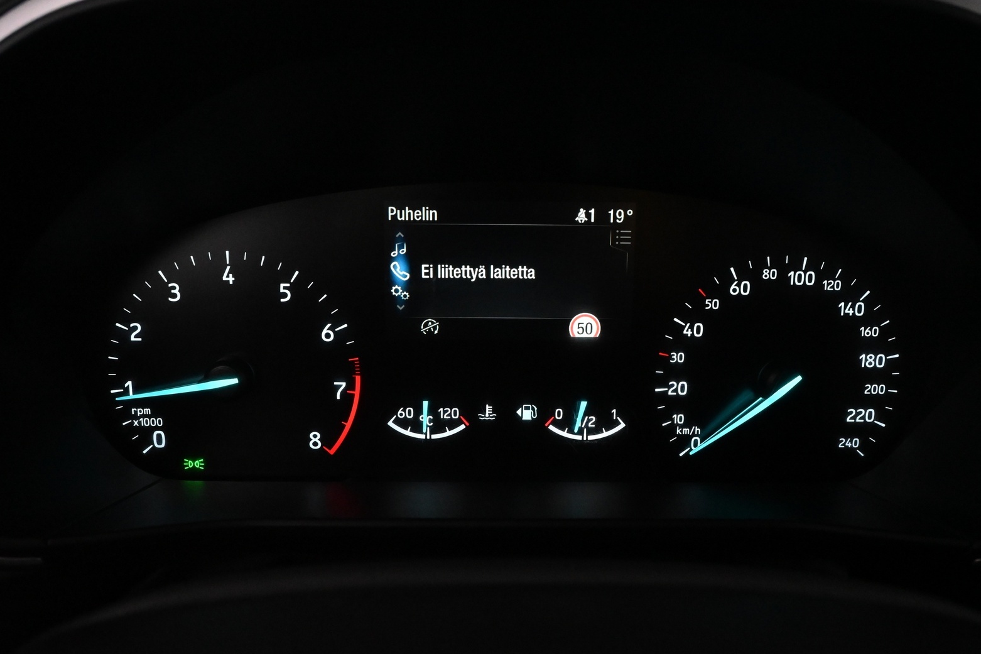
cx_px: 499
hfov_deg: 65.5
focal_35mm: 28
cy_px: 325
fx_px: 763
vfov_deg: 46.4
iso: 5000
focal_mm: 18
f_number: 7.1
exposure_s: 1/60
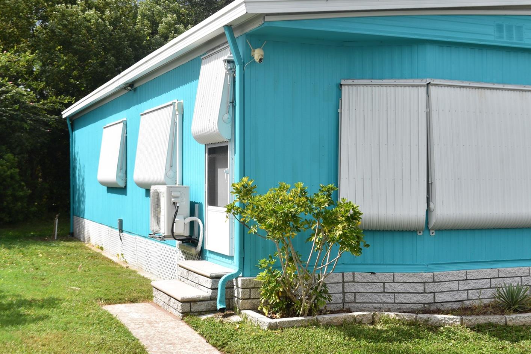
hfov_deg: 38.9
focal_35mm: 51
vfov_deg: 26.5
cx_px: 270
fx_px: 752
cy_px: 183
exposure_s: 1/500
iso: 200
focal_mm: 30
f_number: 11
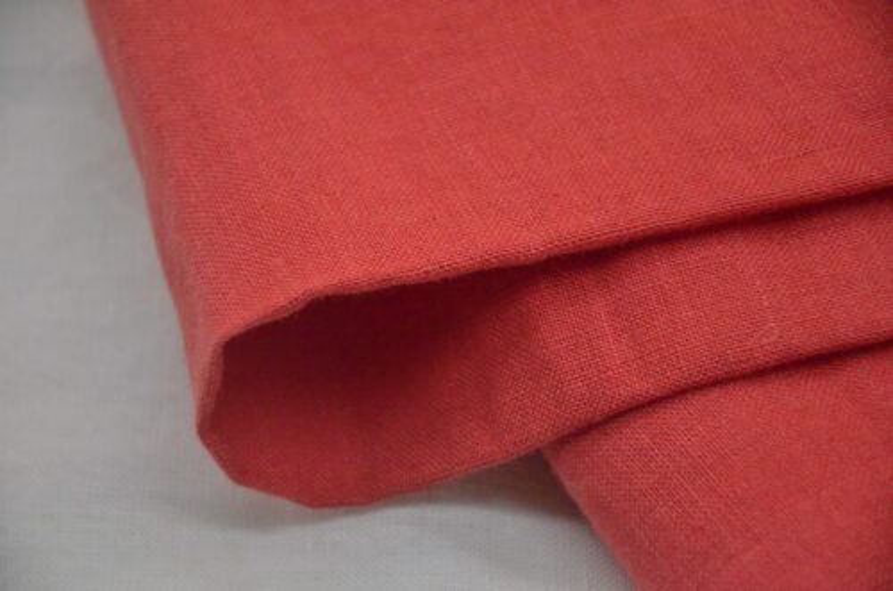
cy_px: 296
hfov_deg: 13.1
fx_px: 3898
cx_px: 446
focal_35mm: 158
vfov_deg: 8.7
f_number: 5.6
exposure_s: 1/4000
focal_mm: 105
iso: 5000
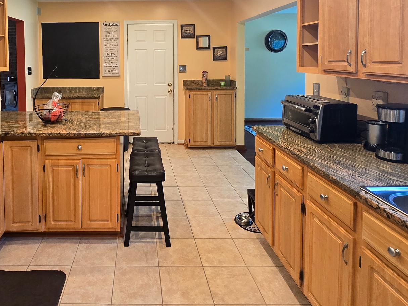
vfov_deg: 57.4
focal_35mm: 22
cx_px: 134
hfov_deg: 73.9
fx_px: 259
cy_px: 70
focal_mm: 2.2
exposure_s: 1/60
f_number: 2.2
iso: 200
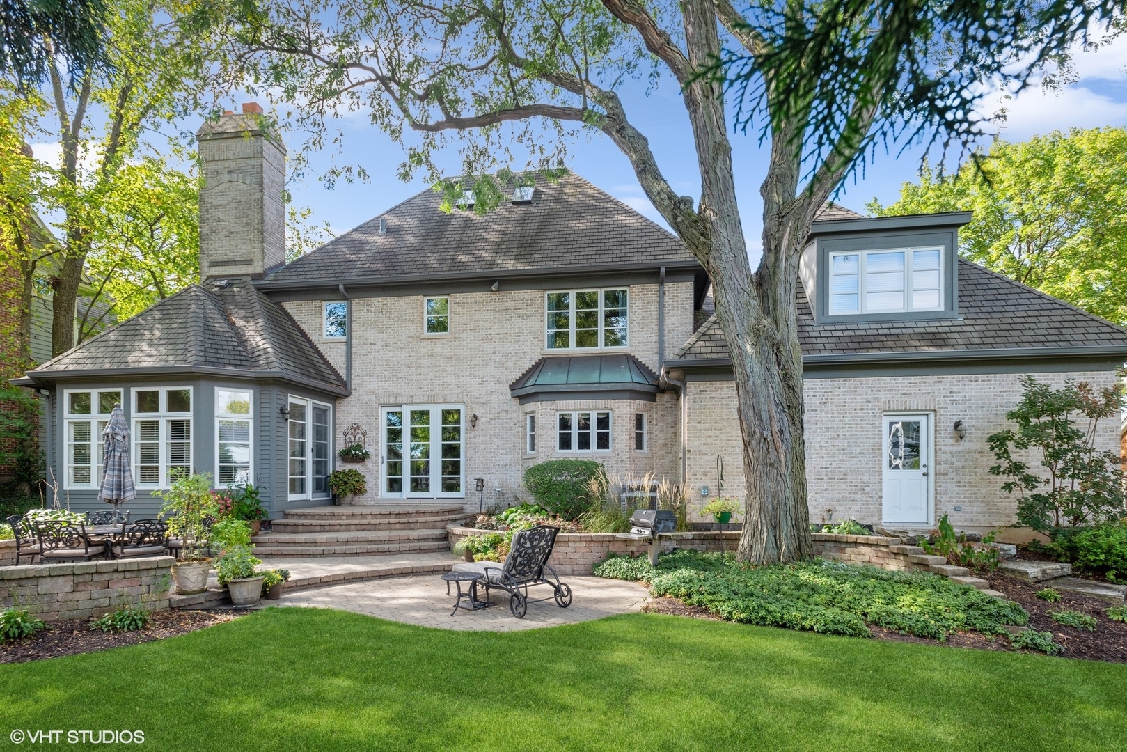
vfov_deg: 70.5
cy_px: 376
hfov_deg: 93.3
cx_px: 564
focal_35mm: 17
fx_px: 532
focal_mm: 17
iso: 400
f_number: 8
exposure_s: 1/100
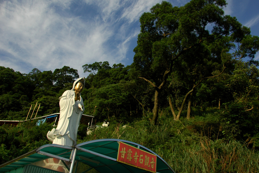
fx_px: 208
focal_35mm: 29
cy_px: 81
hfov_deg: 63.6
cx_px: 139
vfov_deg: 44.9
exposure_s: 1/1250
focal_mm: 18
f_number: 4.5
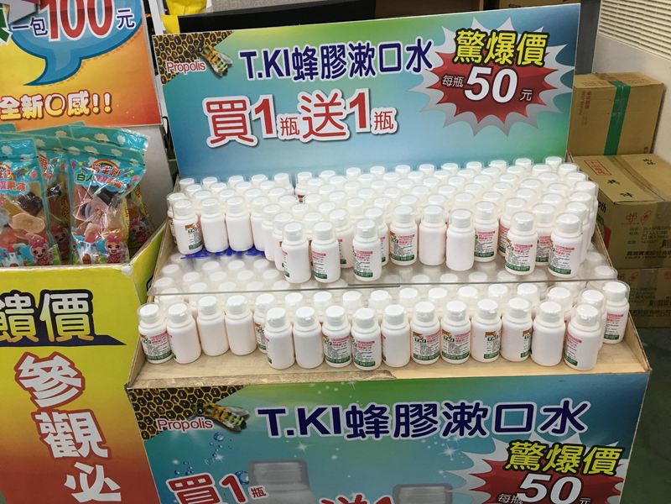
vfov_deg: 48.2
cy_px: 252
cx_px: 336
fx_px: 562
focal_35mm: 29
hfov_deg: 61.7
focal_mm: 4.15
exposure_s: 1/30
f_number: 2.2
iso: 40
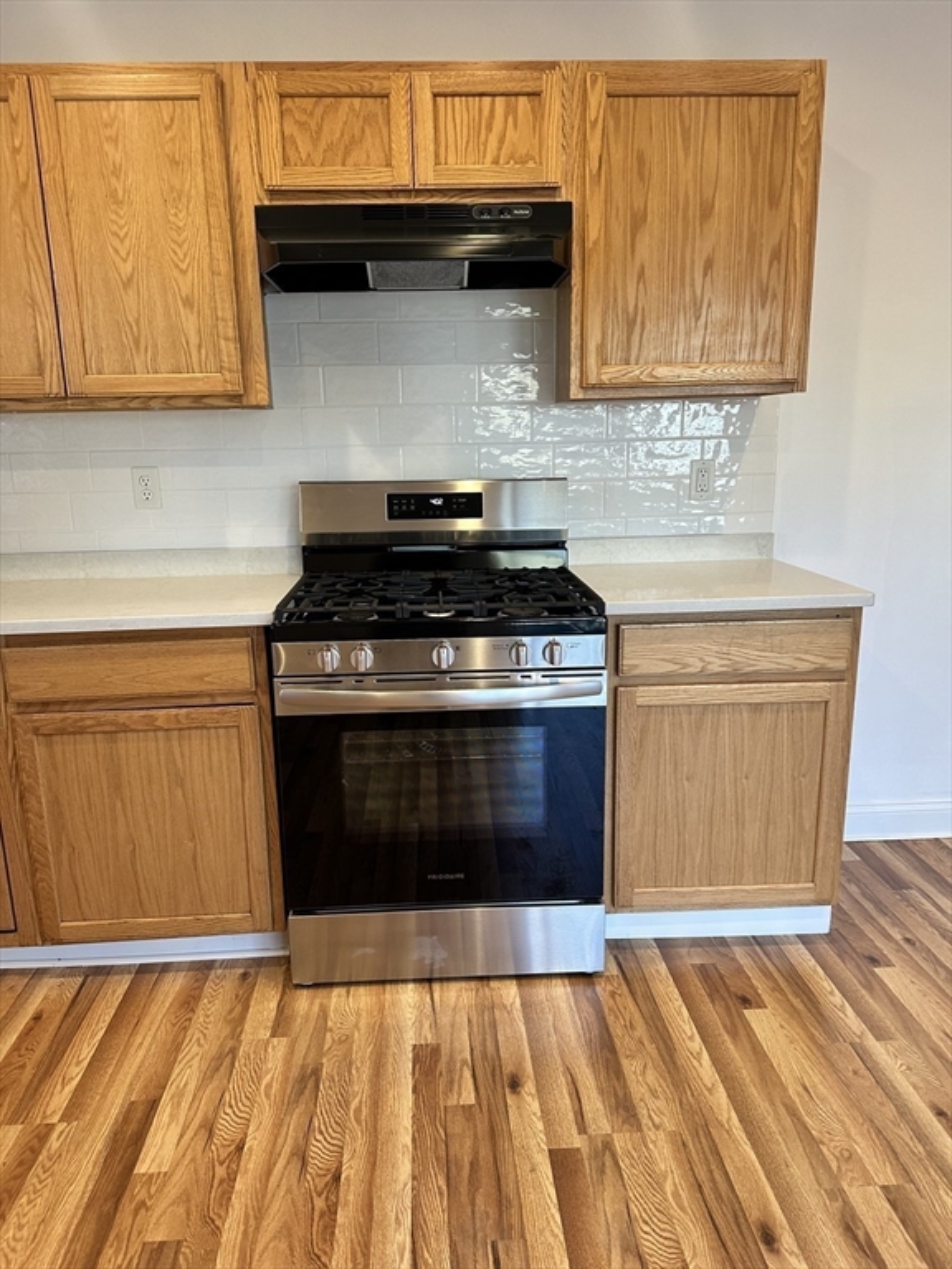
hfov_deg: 56.8
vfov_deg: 71.6
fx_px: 880
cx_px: 476
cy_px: 634
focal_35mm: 24
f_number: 1.78
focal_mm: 6.86
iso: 160
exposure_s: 1/120
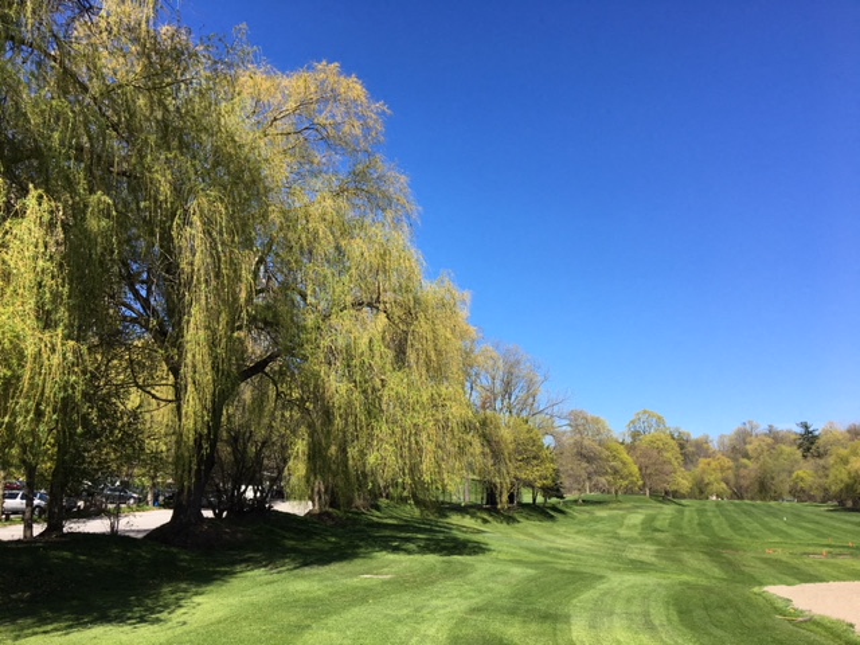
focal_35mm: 29
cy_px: 322
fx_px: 720
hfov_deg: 61.7
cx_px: 430
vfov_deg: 48.2
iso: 25
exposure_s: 1/1282
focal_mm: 4.15
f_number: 2.2
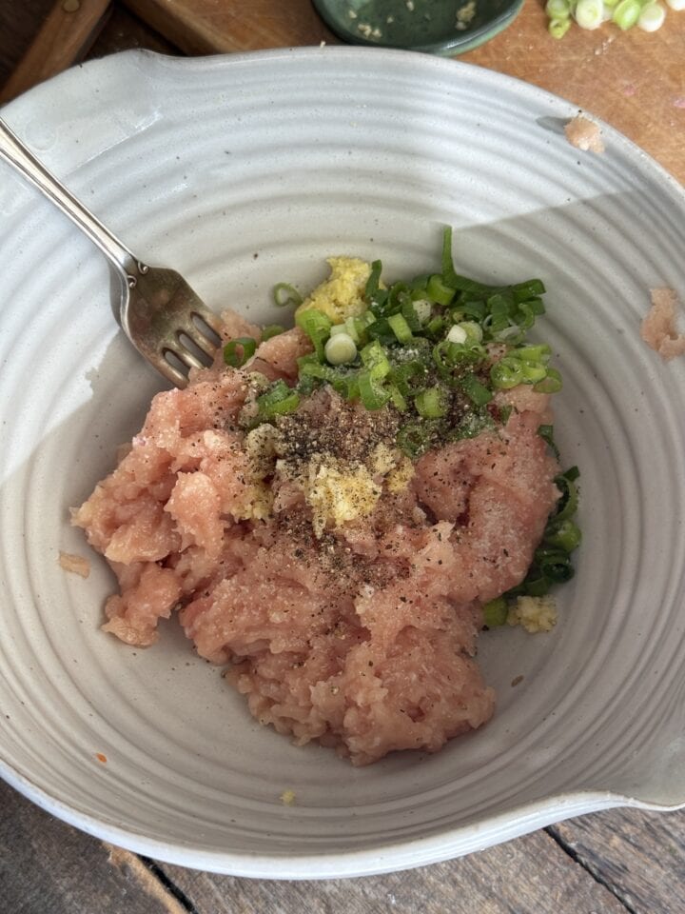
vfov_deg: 39.7
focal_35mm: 48
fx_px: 1266
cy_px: 457
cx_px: 342
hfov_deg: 30.3
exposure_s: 1/144
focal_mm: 6.76
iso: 100
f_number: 1.78
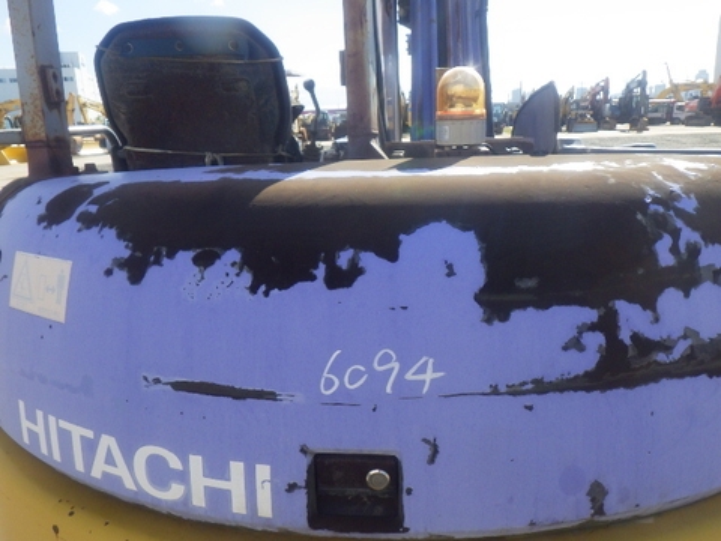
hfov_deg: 63.4
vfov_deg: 49.7
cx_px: 360
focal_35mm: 28
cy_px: 270
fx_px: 583
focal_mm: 5
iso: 250
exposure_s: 1/800
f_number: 4.2
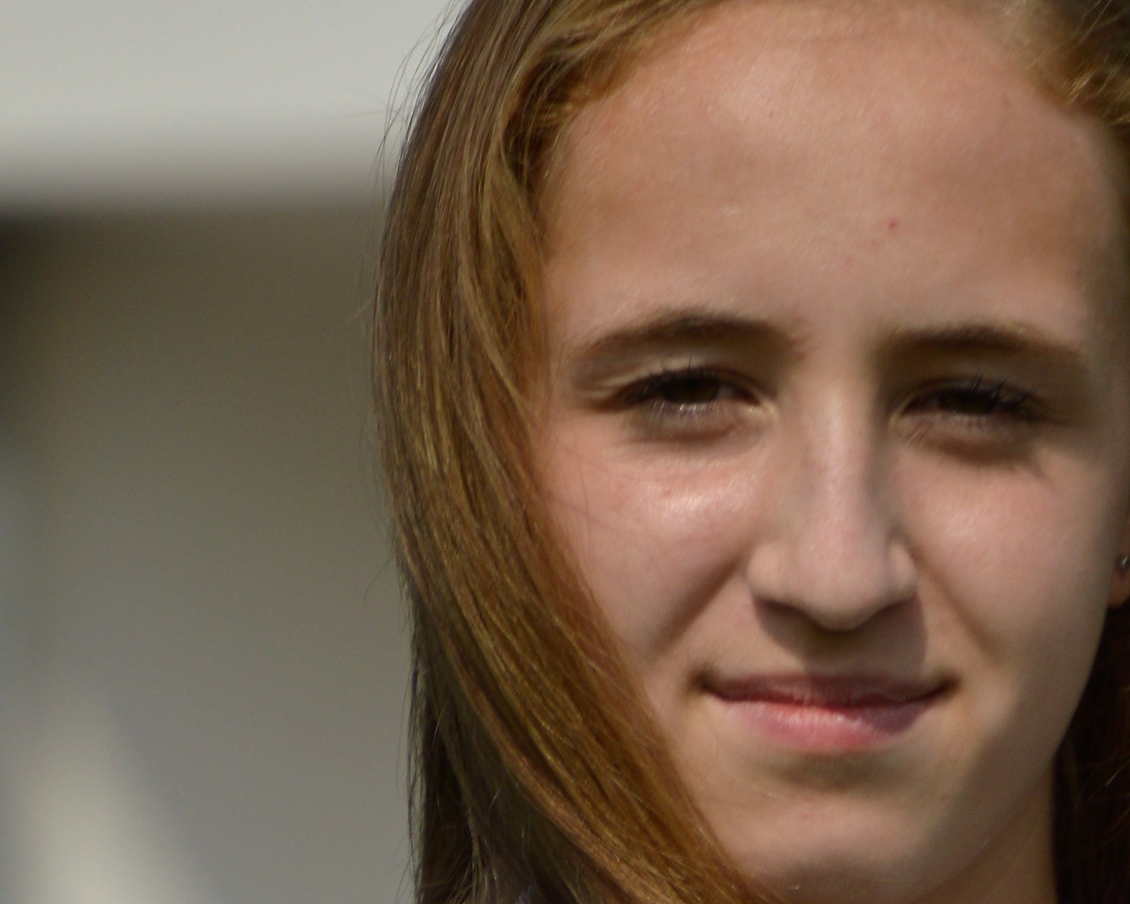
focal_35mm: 921
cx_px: 800
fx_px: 30803
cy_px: 1437
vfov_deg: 1.7
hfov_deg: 2.1
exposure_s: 1/2000
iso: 140
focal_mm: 200
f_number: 5.6
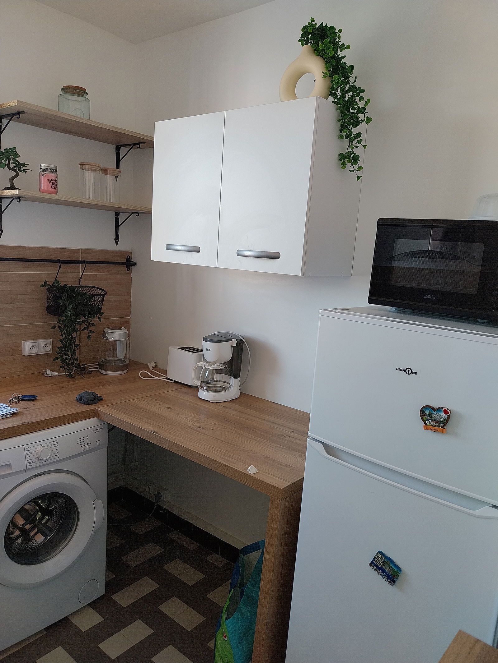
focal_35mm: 26
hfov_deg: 53.1
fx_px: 499
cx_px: 249
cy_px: 332
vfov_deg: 67.3
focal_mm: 4
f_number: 1.8
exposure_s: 1/50
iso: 40
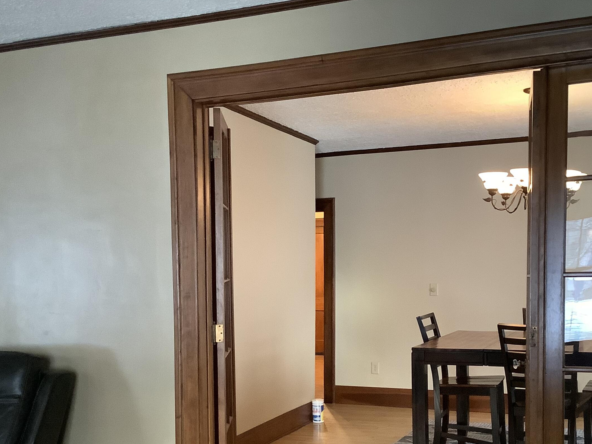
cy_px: 308
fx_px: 752
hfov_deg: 42.9
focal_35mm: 44
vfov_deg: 32.5
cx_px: 306
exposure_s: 1/30
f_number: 2.4
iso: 400
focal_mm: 3.3
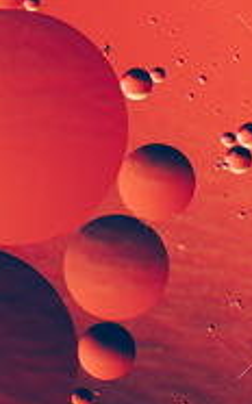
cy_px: -470
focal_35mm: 654
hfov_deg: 2.0
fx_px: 7198
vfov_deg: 3.2
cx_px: 83
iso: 100
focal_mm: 90
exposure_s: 1/250
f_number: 8
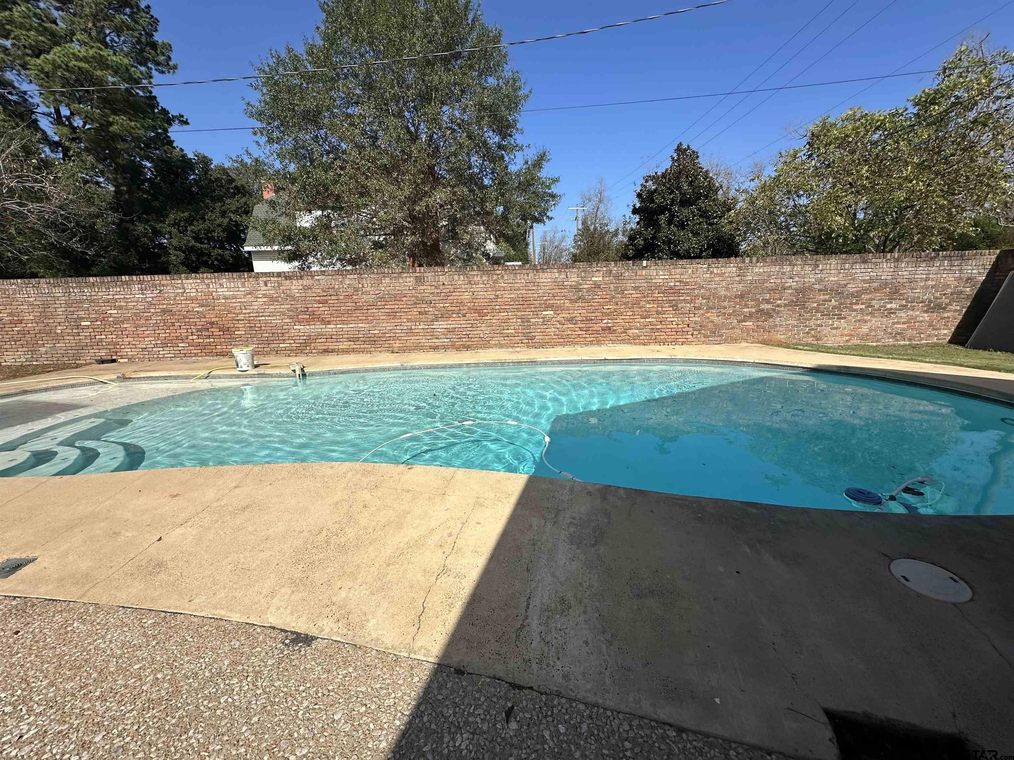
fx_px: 410
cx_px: 507
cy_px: 380
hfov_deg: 102.1
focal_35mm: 14
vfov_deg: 85.7
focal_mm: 2.22
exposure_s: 1/3401
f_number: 2.2
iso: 50
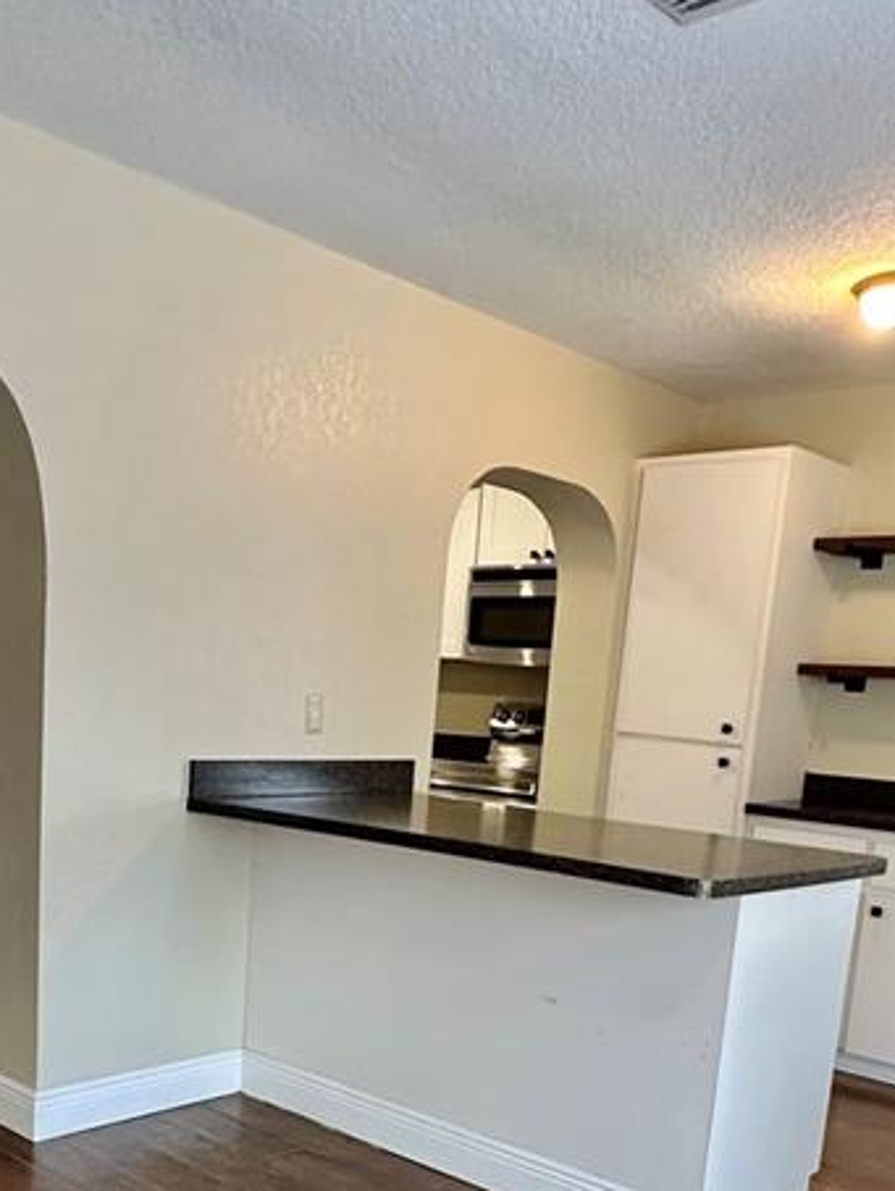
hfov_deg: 38.4
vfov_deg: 47.6
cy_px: 942
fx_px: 1274
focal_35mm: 37
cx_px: 331
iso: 250
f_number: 2.2
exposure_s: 1/60
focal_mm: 2.22
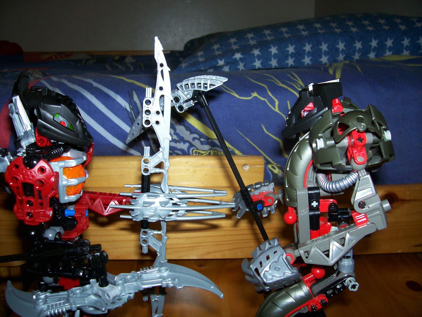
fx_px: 414
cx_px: 211
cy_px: 158
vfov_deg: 41.8
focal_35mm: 34
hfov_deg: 54.0
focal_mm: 5.6
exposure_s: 1/64
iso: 80
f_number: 2.7
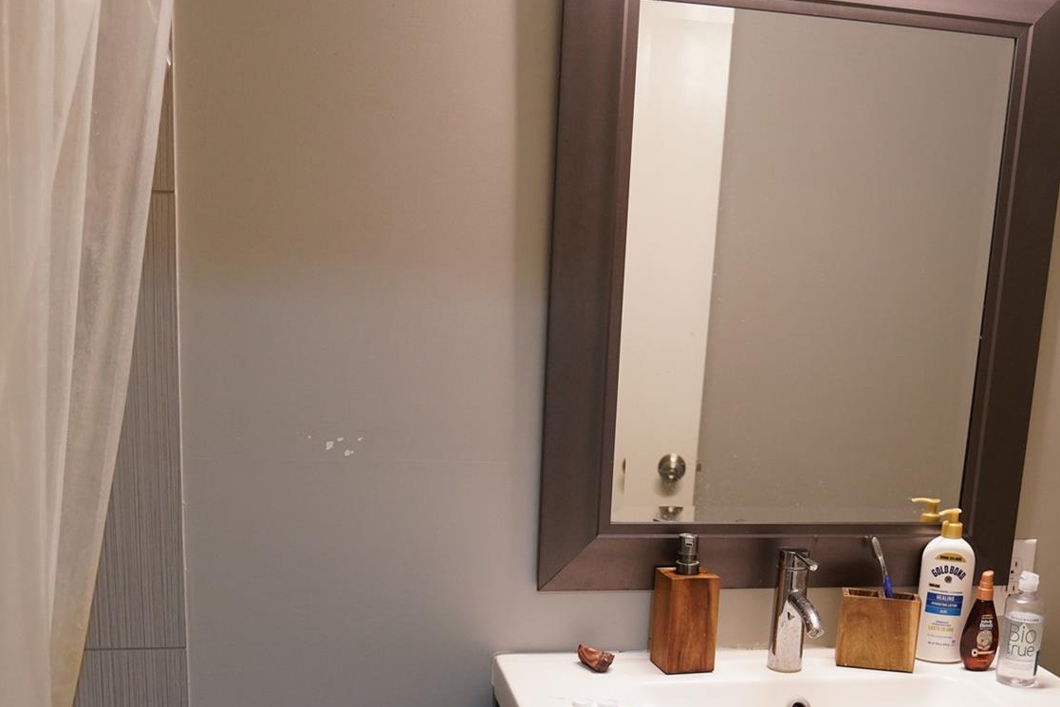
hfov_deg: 44.4
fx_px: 1296
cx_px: 608
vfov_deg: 29.4
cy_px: 621
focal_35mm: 44
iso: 2500
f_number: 2.8
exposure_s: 1/160
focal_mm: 24
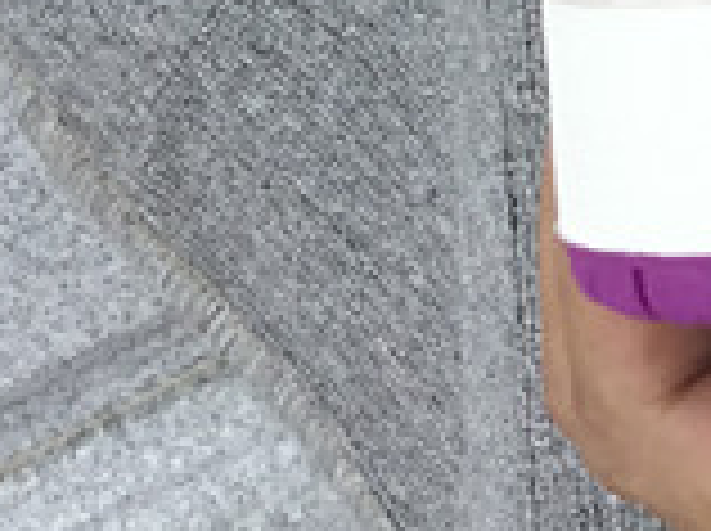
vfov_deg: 7.6
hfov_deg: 10.7
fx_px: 3630
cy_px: -853
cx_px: 1174
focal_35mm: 177
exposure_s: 1/306
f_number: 2.4
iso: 25
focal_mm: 3.3
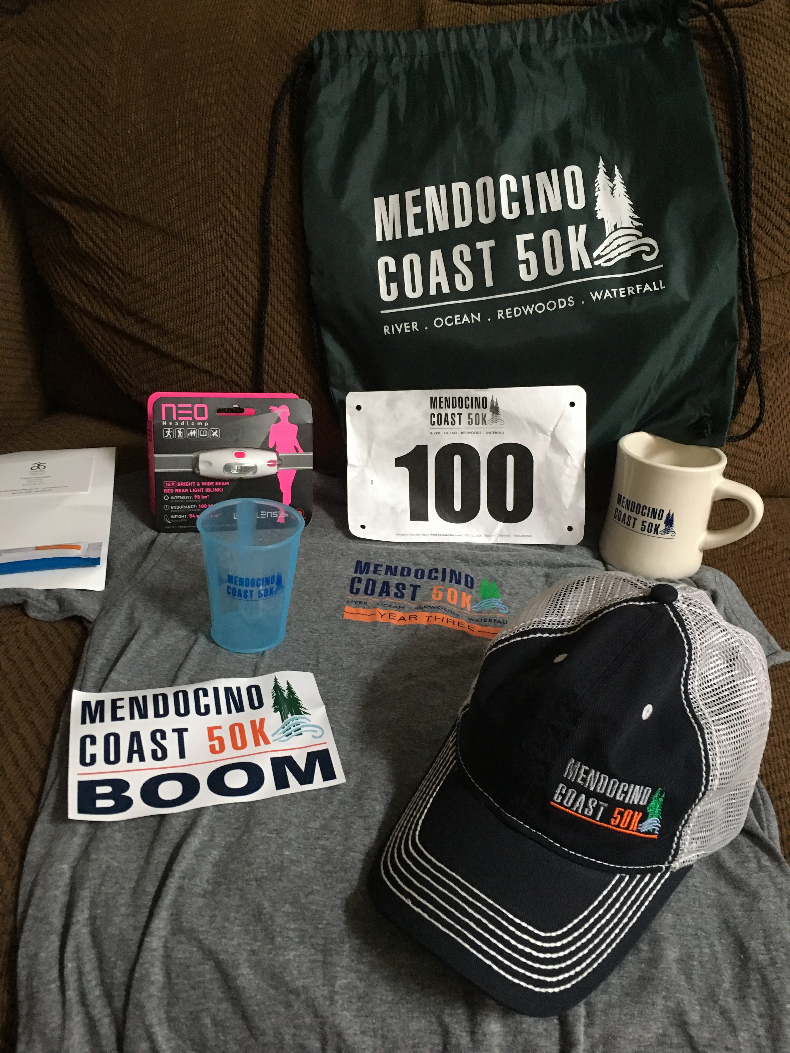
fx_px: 882
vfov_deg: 61.7
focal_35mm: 29
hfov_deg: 48.2
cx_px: 395
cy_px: 526
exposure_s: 1/30
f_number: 2.2
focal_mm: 4.15
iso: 200
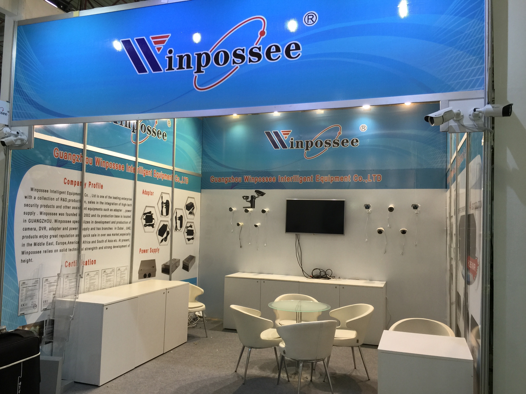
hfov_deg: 61.7
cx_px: 263
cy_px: 197
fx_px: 441
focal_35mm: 29
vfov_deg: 48.2
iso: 32
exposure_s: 1/33
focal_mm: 4.15
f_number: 2.2
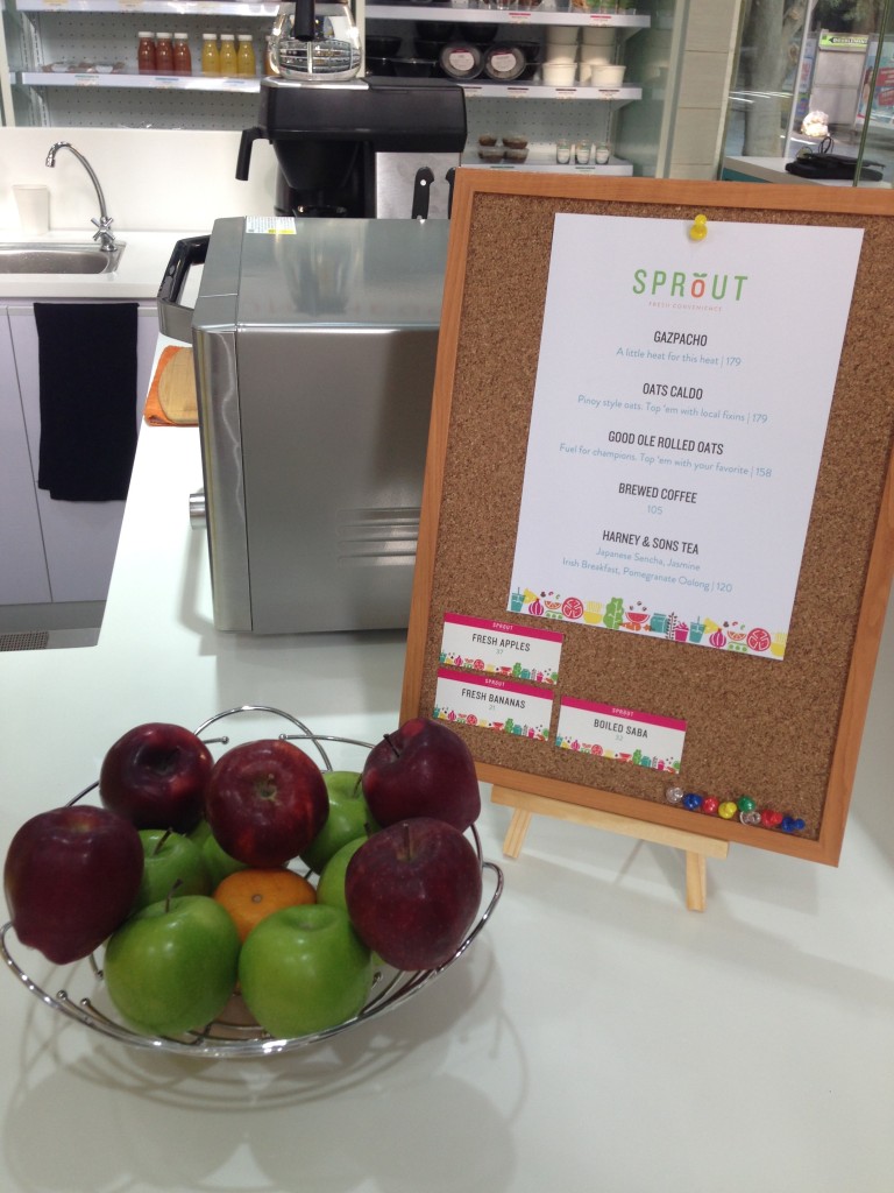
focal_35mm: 33
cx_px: 447
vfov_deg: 55.4
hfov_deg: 42.9
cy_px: 596
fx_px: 1136
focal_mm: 4.12
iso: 50
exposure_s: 1/40
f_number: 2.4
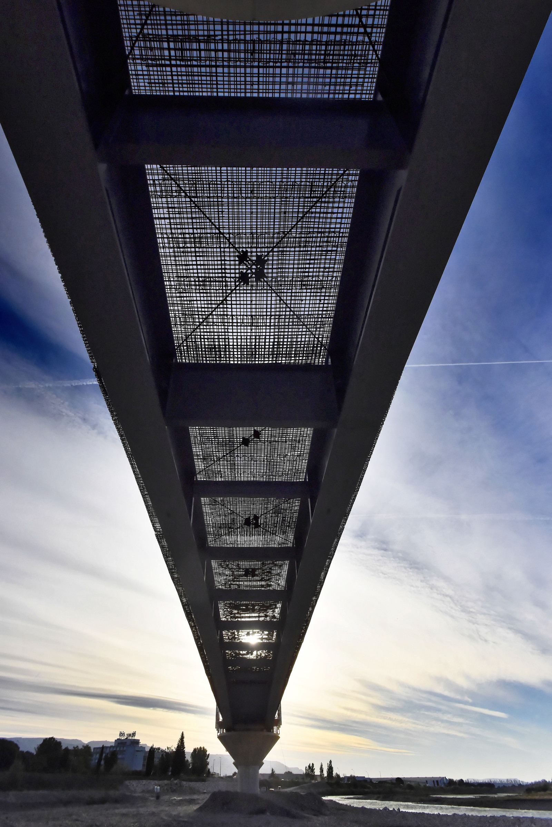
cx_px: 276
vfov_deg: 93.3
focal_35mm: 17
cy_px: 414
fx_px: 391
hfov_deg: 70.5
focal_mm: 17
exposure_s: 1/5000
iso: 2000
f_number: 9
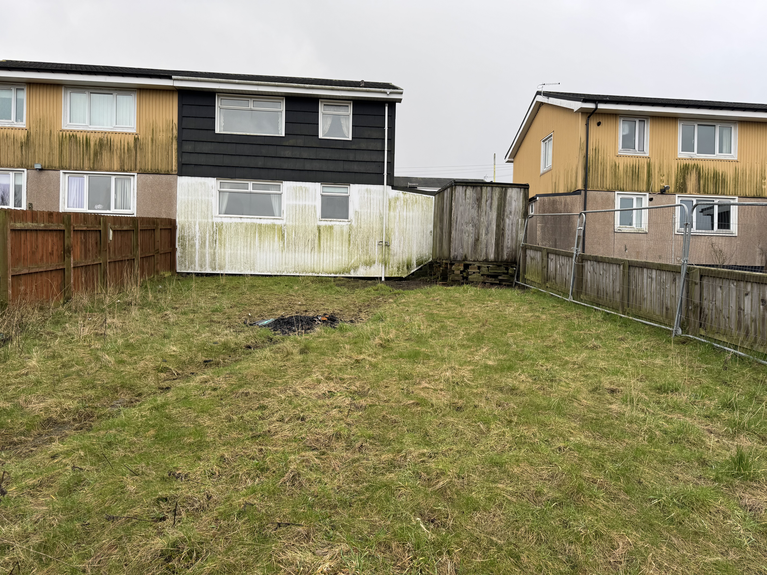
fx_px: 532
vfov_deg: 56.8
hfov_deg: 71.6
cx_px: 384
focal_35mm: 24
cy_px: 288
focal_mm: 6.76
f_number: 1.78
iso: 80
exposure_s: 1/535
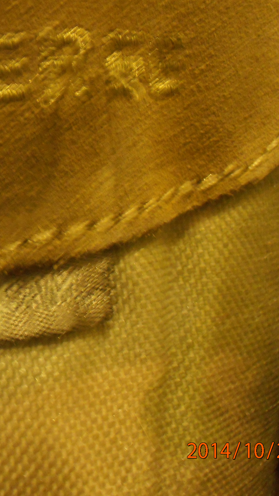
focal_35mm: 63
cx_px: -42
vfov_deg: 33.3
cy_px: 222
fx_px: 829
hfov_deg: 18.3
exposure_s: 1/2
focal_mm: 6.61
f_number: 3.9
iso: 400
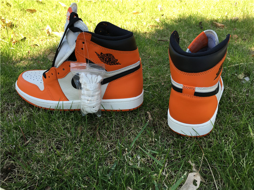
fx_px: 213
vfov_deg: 48.2
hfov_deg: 61.7
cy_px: 95
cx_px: 127
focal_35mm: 29
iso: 25
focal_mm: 4.15
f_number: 2.2
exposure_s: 1/289
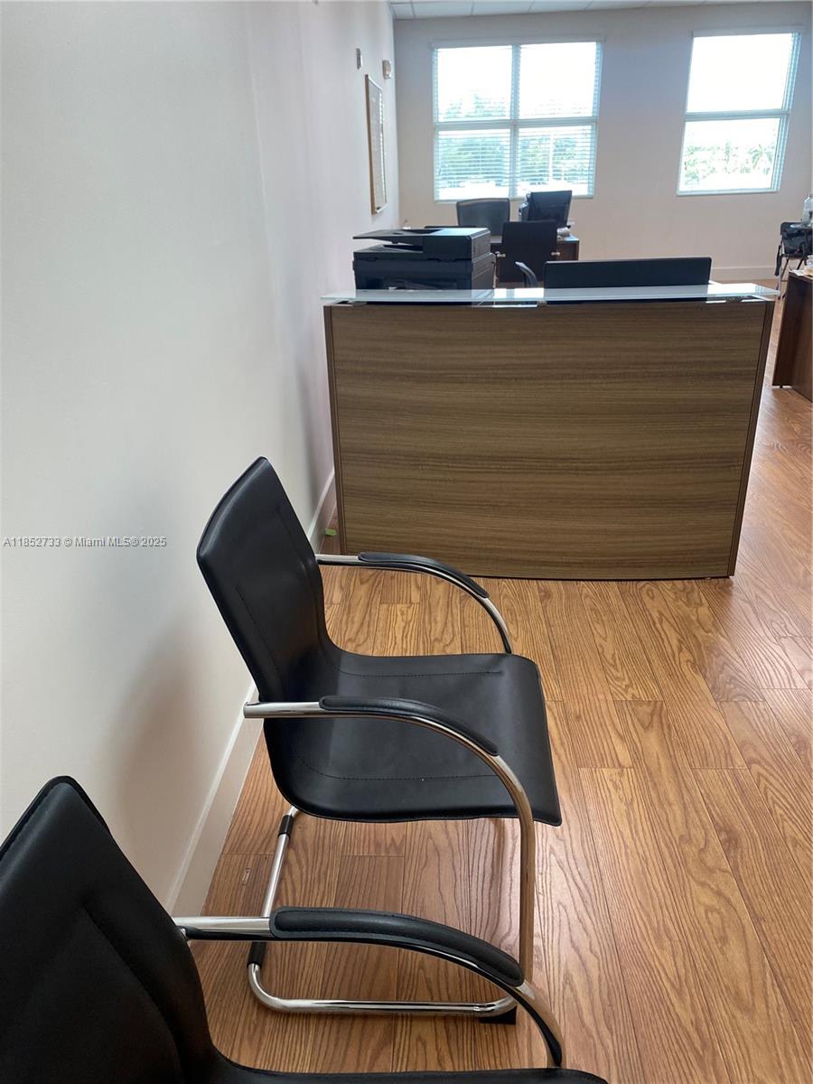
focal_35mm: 26
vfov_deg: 67.3
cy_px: 542
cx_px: 406
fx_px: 814
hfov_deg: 53.1
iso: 80
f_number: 1.8
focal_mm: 4.25
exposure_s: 1/120
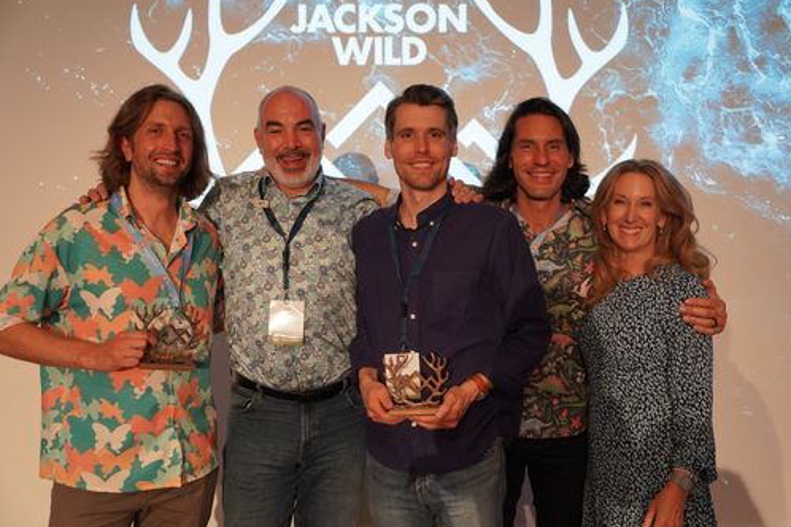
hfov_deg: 50.7
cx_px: 405
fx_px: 835
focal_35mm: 38
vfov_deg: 35.1
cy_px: 261
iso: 2000
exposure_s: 1/160
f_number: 4
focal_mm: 37
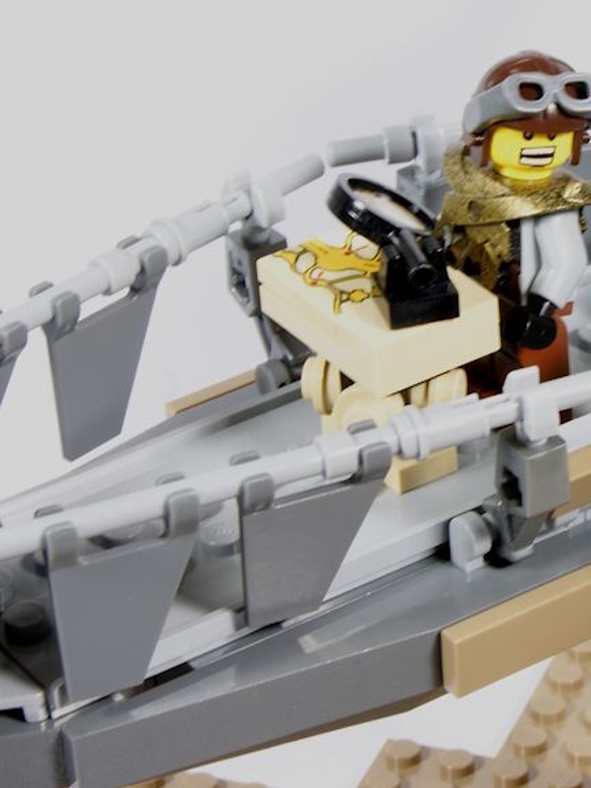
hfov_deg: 8.3
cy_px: 234
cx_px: 700
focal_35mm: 176
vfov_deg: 11.2
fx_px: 4008
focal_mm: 55
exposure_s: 1/5
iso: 100
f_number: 25
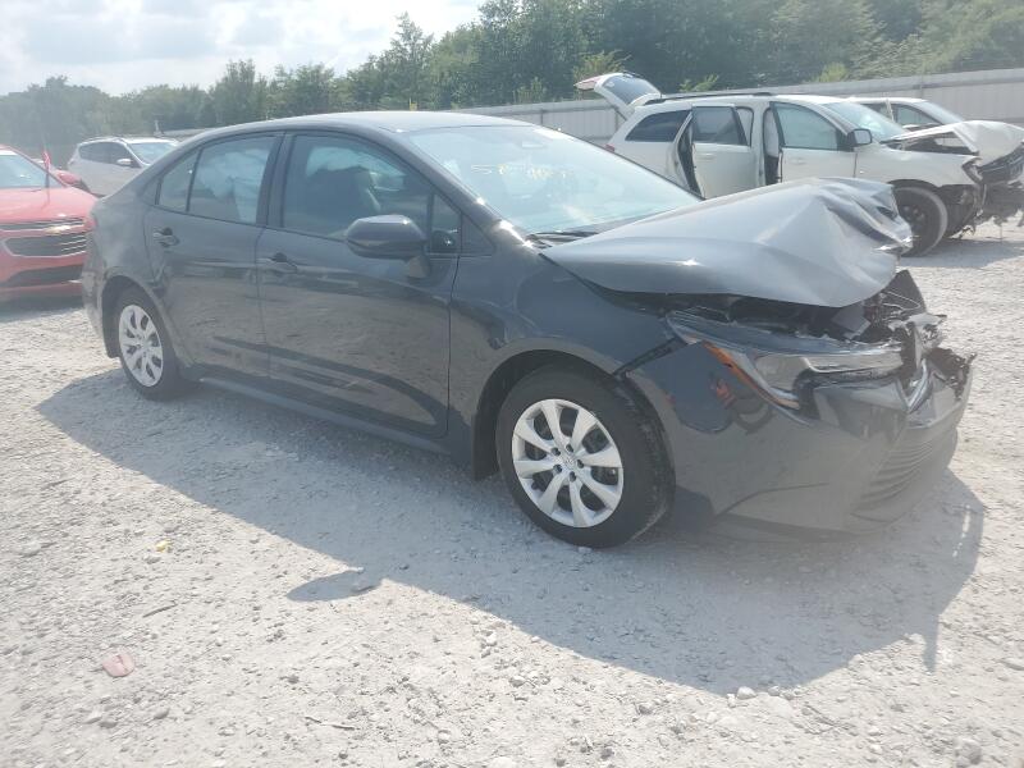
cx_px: 512
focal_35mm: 26
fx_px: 769
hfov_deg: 67.3
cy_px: 384
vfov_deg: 53.1
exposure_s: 1/3333
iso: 50
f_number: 1.5
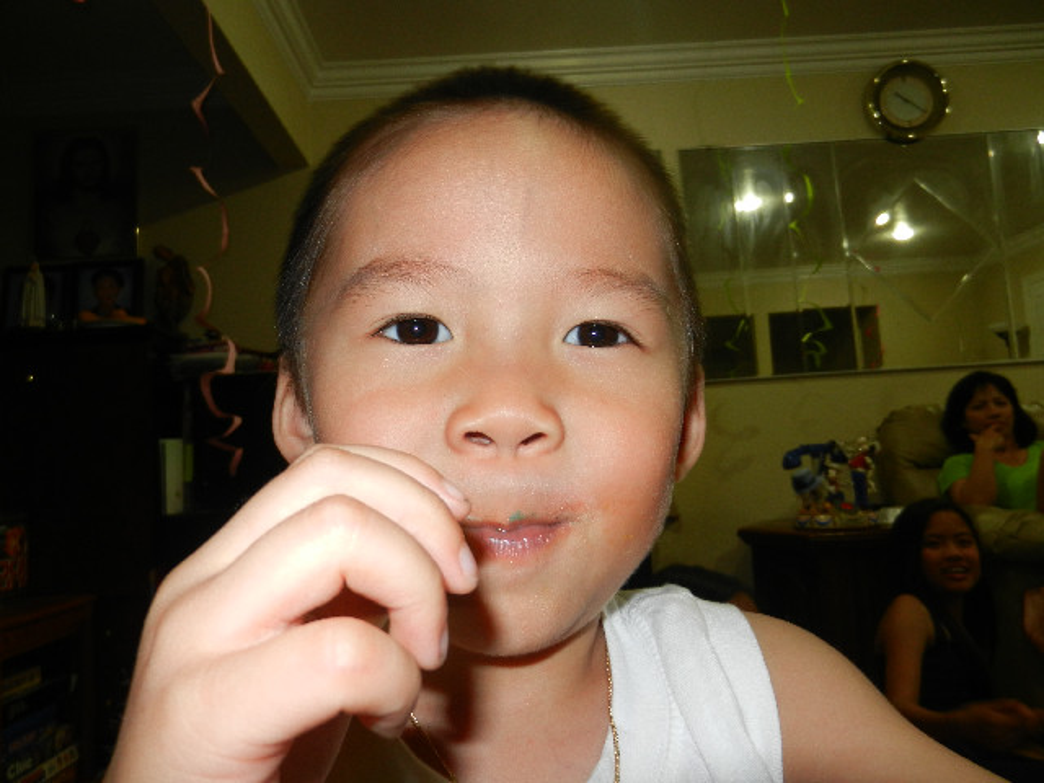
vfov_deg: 54.9
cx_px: 522
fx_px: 754
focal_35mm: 25
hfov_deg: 69.4
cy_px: 392
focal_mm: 4.5
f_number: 3.5
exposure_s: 1/30
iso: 200
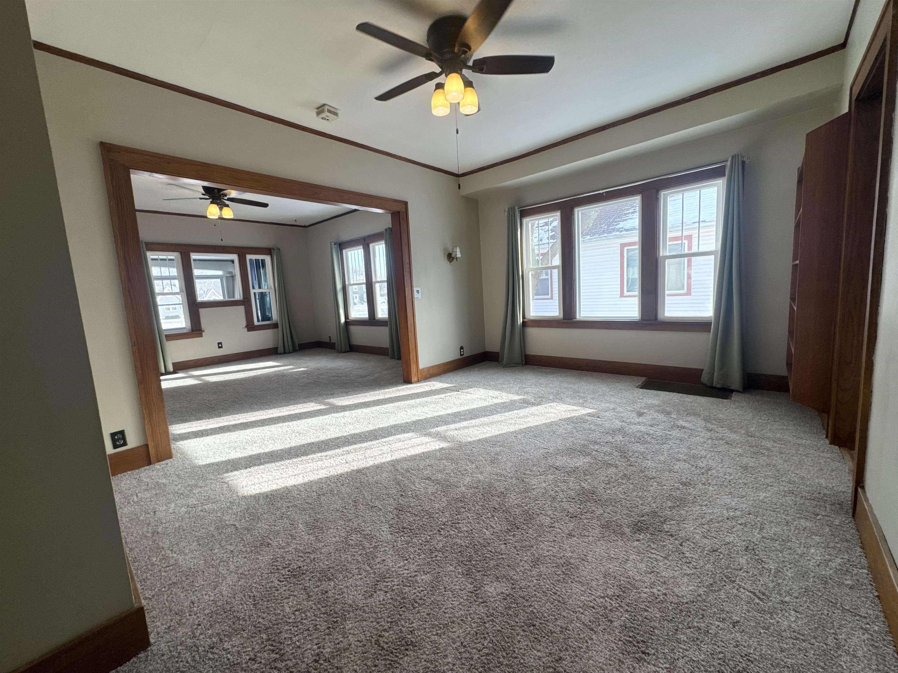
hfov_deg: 102.1
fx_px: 363
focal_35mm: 14
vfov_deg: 85.7
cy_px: 336
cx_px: 449
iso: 40
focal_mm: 2.22
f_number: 2.2
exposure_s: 1/134
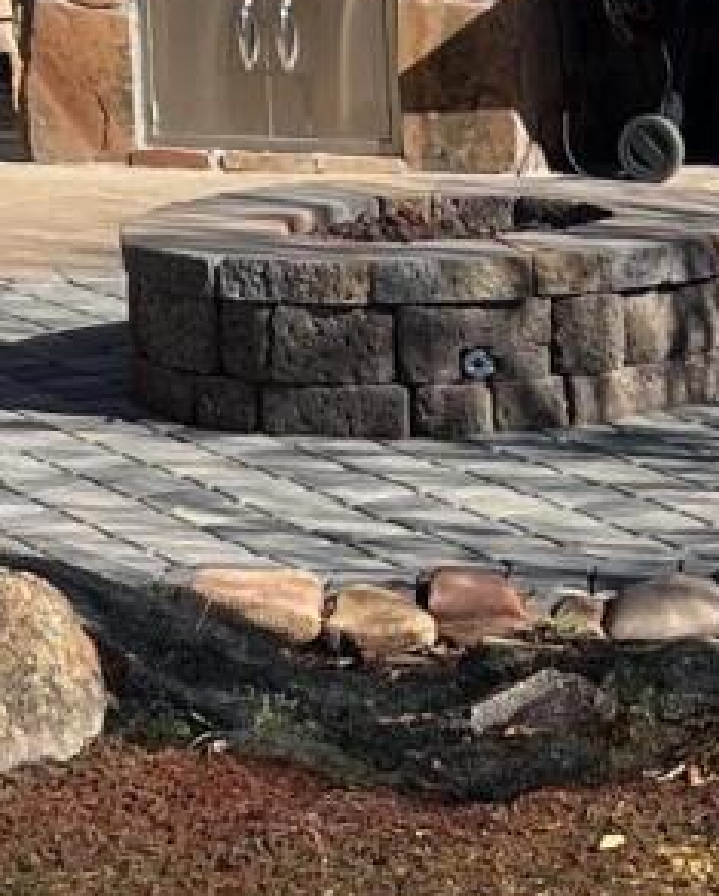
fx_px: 4595
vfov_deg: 11.1
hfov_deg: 8.7
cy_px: 859
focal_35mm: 173
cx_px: 1169
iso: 50
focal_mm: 5.7
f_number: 1.5
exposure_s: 1/2457
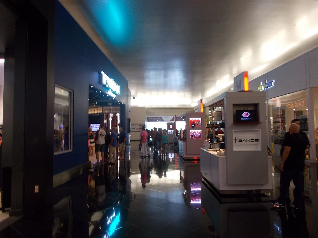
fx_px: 239
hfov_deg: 67.3
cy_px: 119
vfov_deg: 53.1
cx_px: 159
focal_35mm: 26
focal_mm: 4.6
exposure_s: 1/25
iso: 180
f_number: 3.2
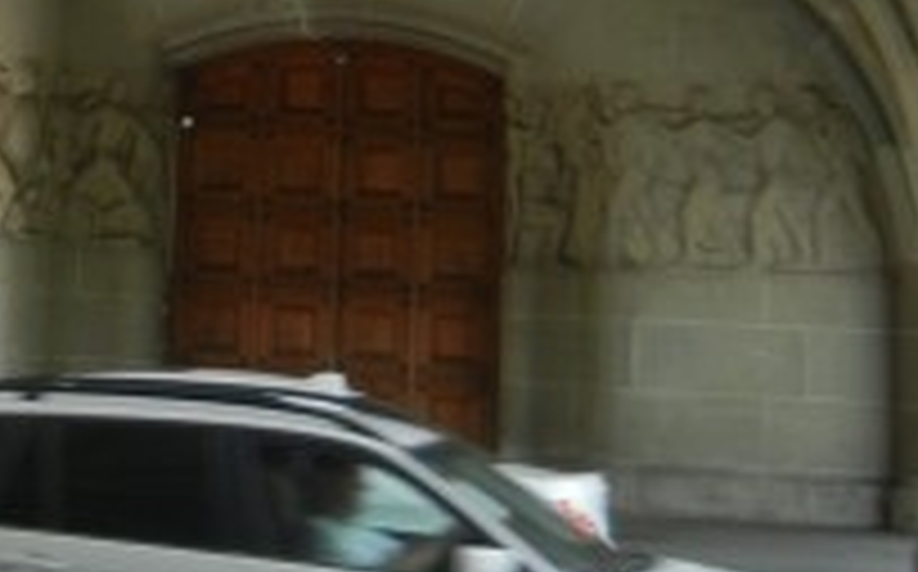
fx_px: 2999
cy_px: -293
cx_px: 126
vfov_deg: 10.5
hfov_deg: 17.2
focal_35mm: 120
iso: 160
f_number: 3.5
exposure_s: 1/138
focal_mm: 5.4
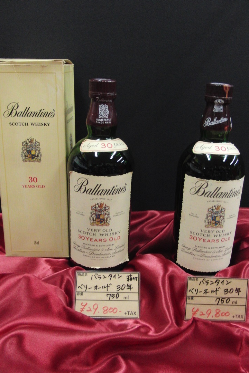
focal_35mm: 39
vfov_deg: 49.6
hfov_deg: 34.2
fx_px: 405
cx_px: 133
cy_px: 184
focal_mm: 6.42
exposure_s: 1/60
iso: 800
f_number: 3.6
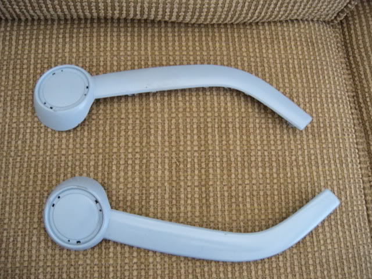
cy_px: 140
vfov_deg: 40.7
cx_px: 186
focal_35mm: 35
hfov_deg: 52.6
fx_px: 376
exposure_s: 1/10.5
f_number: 3.8
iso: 400
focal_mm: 5.9
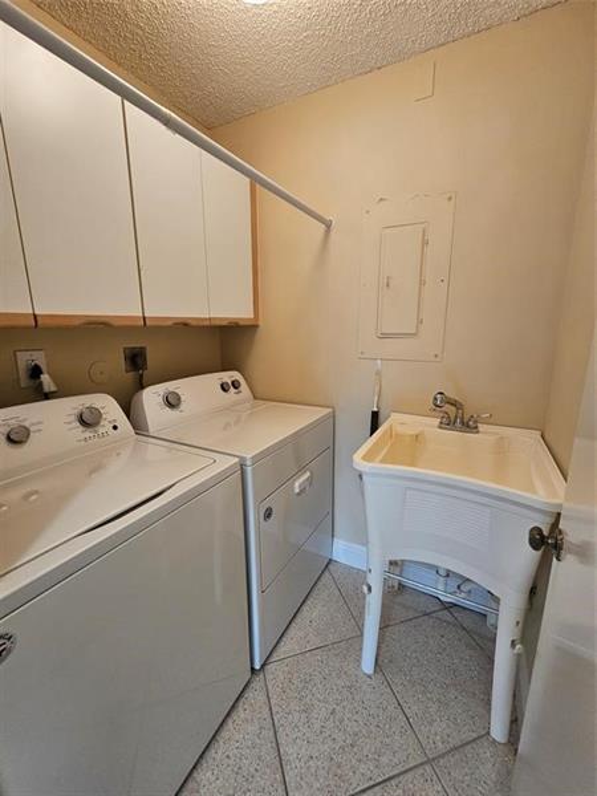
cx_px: 298
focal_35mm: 13
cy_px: 398
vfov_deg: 106.2
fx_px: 299
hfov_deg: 89.9
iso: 160
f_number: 2.2
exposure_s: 1/60
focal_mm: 2.2
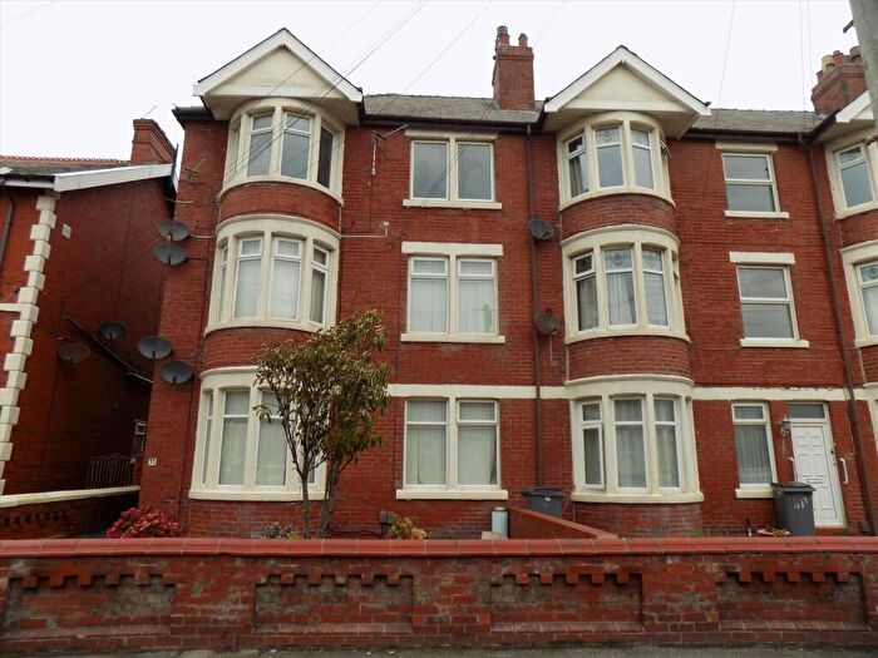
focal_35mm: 23
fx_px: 583
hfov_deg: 73.9
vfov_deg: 58.9
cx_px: 439
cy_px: 329
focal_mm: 4
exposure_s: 1/640
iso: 80
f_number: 3.1
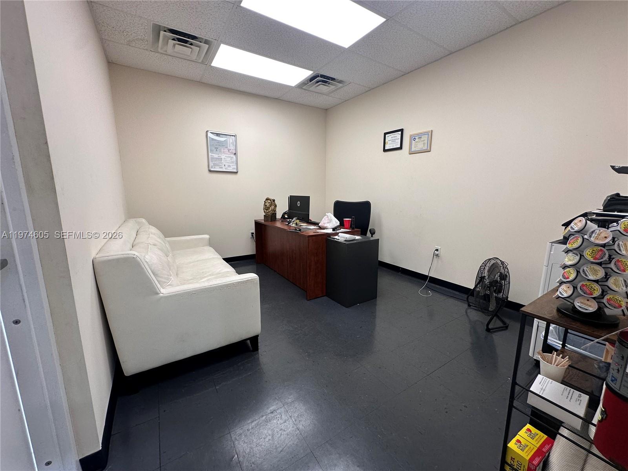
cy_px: 236
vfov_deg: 85.7
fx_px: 254
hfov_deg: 102.1
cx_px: 314
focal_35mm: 14
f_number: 2.2
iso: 100
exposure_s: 1/120
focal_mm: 2.22
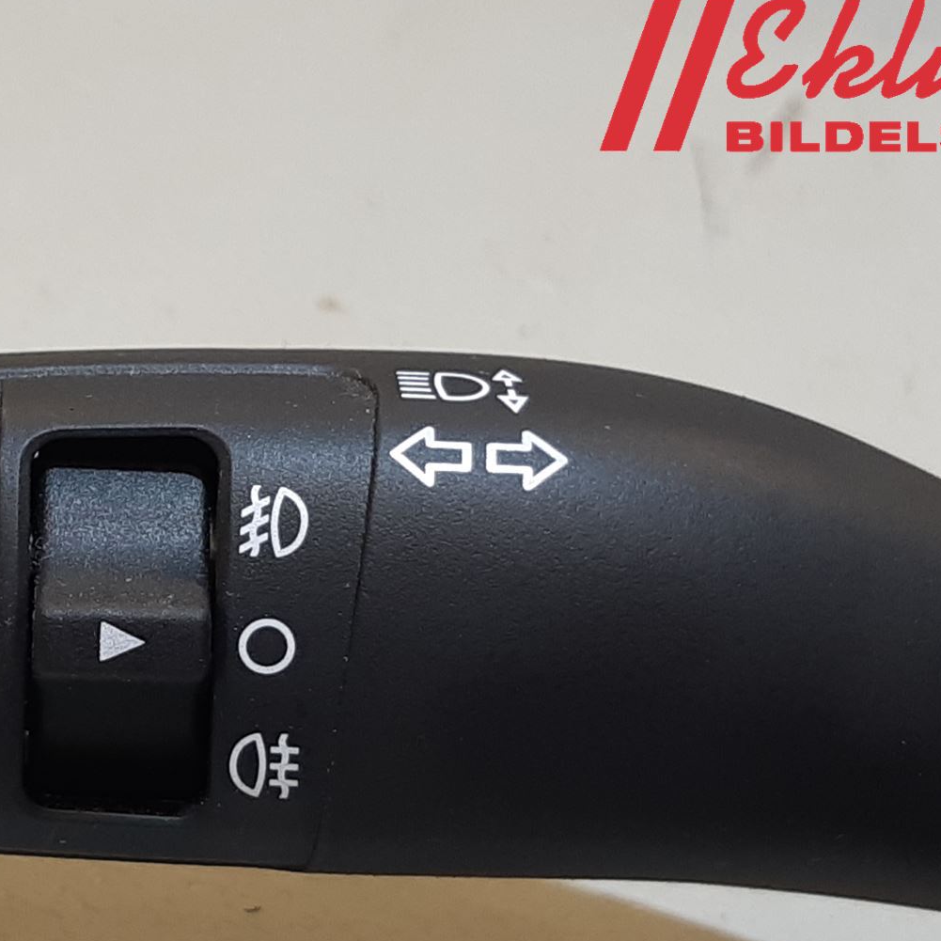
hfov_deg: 35.1
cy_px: 714
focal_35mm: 47
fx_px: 1445
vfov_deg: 35.2
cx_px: 214
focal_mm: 3.93
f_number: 1.7
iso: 64
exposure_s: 1/50
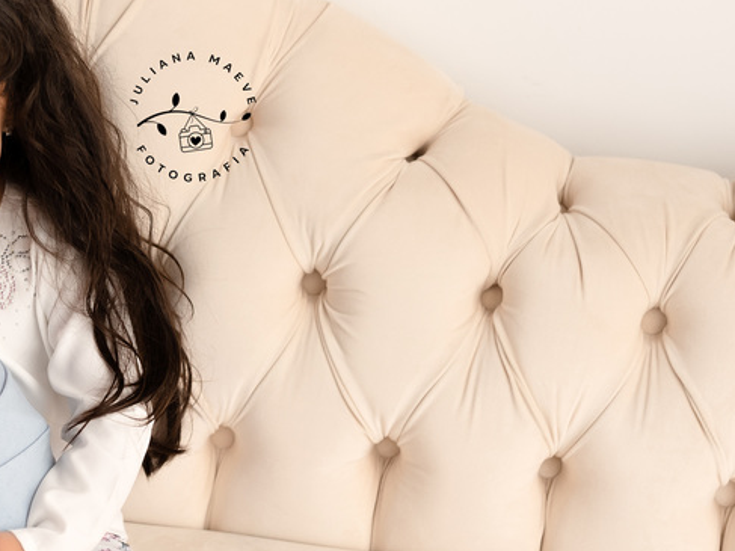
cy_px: 277
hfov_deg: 22.9
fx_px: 1762
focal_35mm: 83
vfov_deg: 17.8
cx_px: 50
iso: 500
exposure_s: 1/125
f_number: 3.2
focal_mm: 35
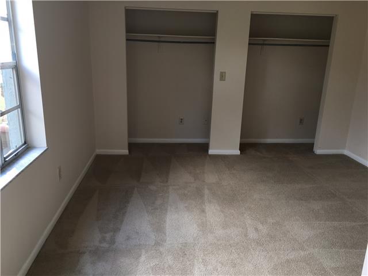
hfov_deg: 61.7
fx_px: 308
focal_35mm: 29
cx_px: 184
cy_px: 138
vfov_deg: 48.2
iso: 25
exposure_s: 1/31
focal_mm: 4.15
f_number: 2.2
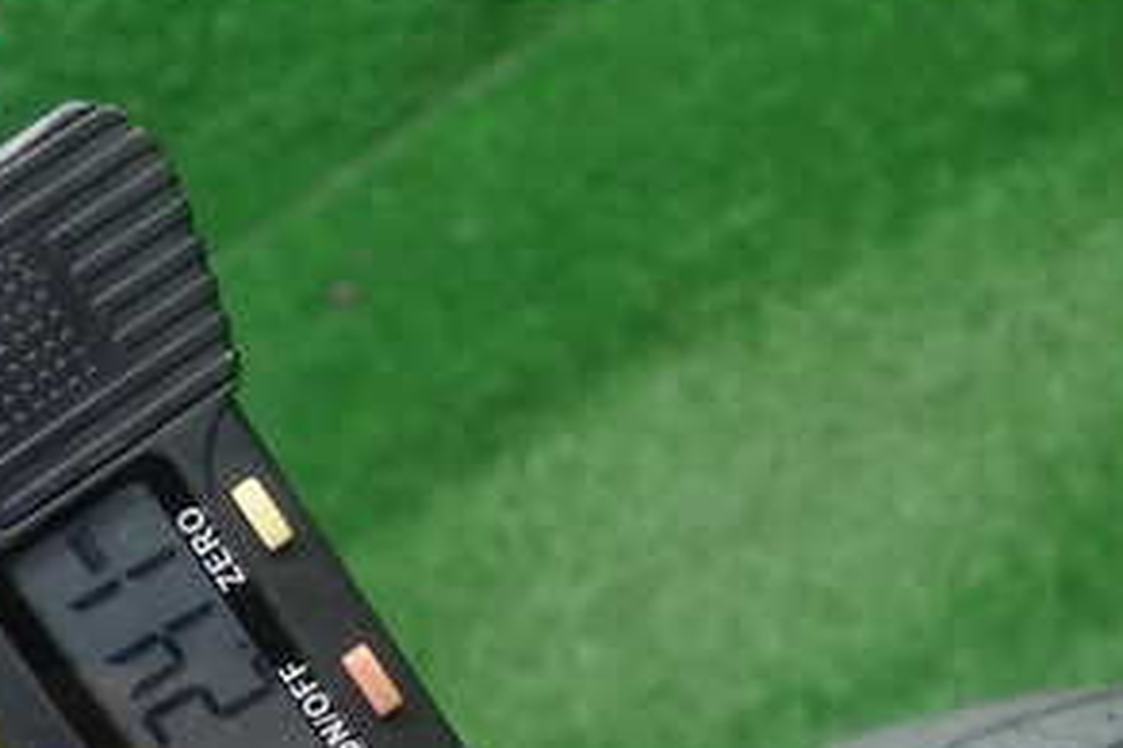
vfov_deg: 20.2
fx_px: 1995
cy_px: 836
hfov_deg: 31.3
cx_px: 418
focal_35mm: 64
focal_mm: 5.4
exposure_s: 1/60
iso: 200
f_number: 2.3
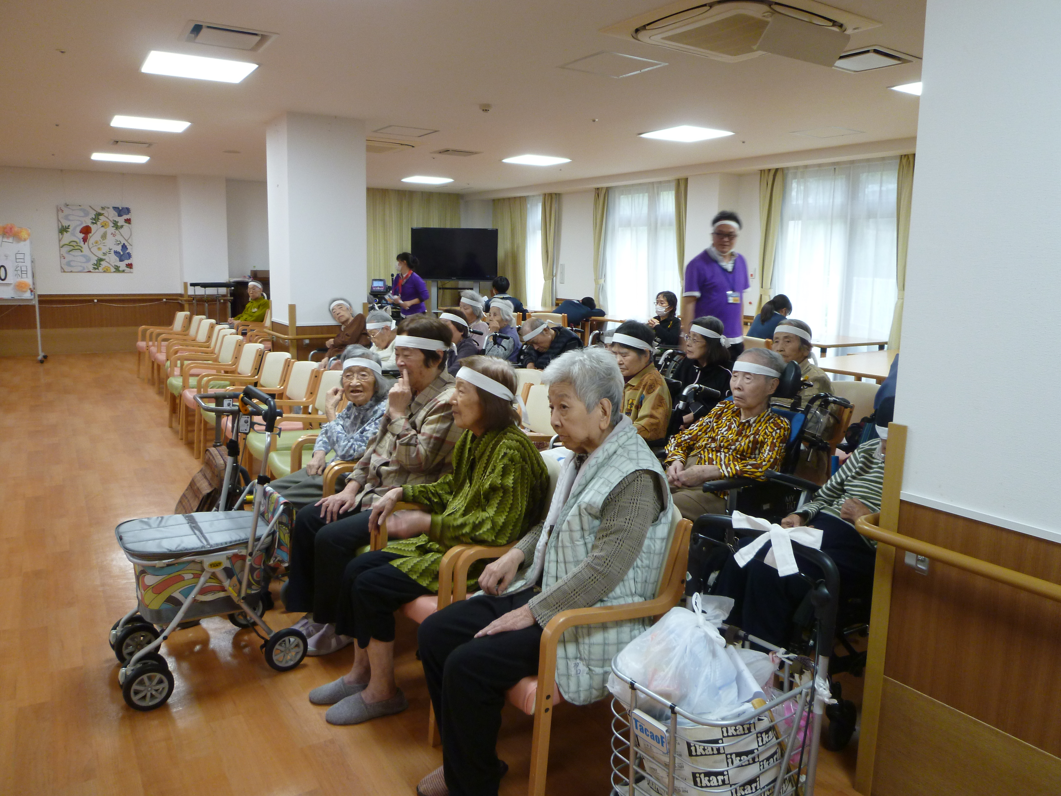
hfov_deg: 69.4
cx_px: 530
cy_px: 398
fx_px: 766
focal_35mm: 25
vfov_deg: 54.9
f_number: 2.8
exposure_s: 1/30
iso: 125
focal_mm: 4.5
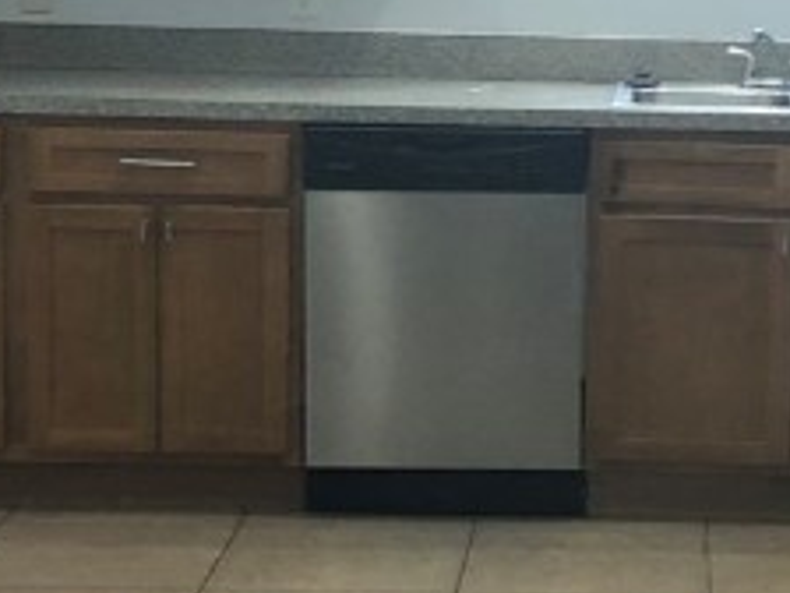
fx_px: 2921
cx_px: 684
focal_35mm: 128
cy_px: 194
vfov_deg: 11.6
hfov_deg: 15.3
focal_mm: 3.99
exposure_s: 1/30
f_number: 1.8
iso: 40
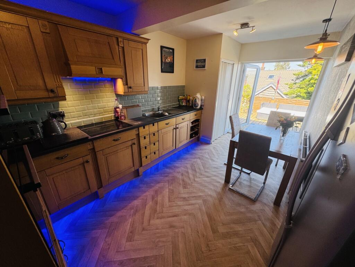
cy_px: 134
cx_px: 178
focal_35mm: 14
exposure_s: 1/147
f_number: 2.2
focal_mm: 2.22
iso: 40
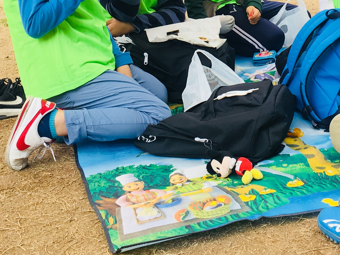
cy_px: -39
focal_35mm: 71
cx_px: 249
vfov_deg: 19.7
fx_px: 697
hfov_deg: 27.1
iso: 25
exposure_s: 1/269
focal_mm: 4.15
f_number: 2.2
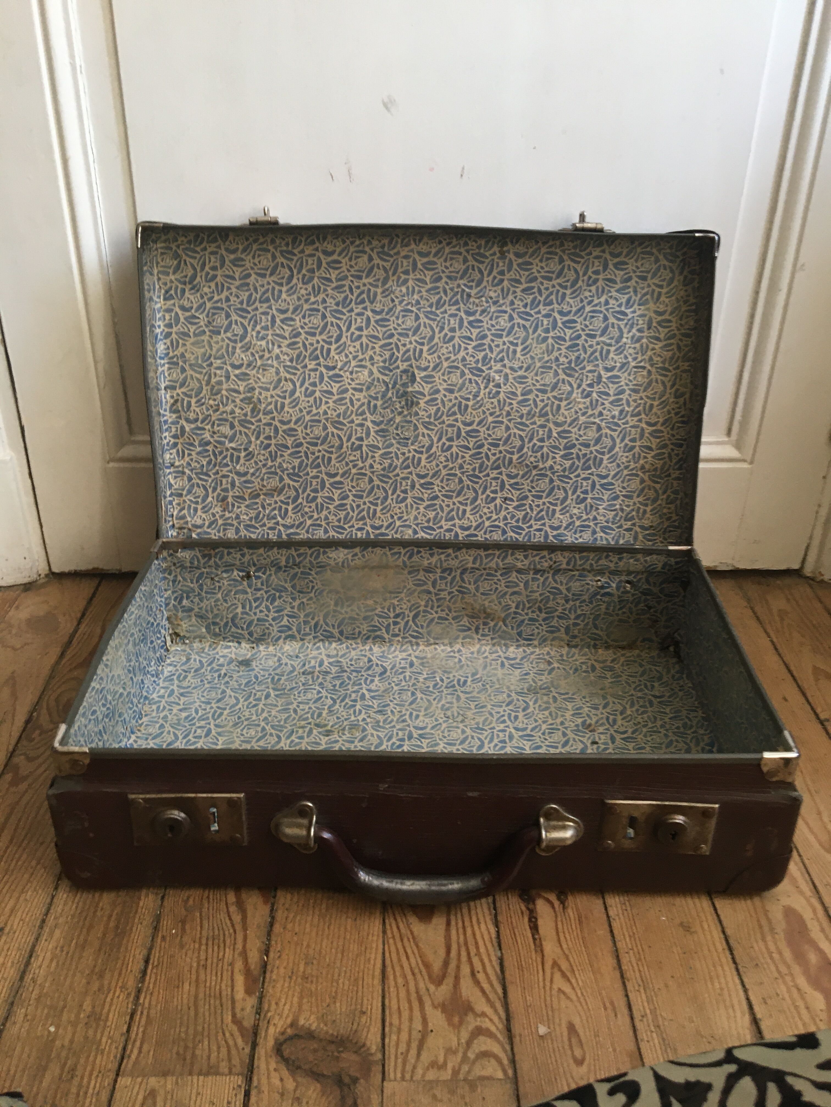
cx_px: 416
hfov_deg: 48.2
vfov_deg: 61.7
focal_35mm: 29
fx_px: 928
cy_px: 554
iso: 100
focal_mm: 4.15
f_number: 2.2
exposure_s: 1/33
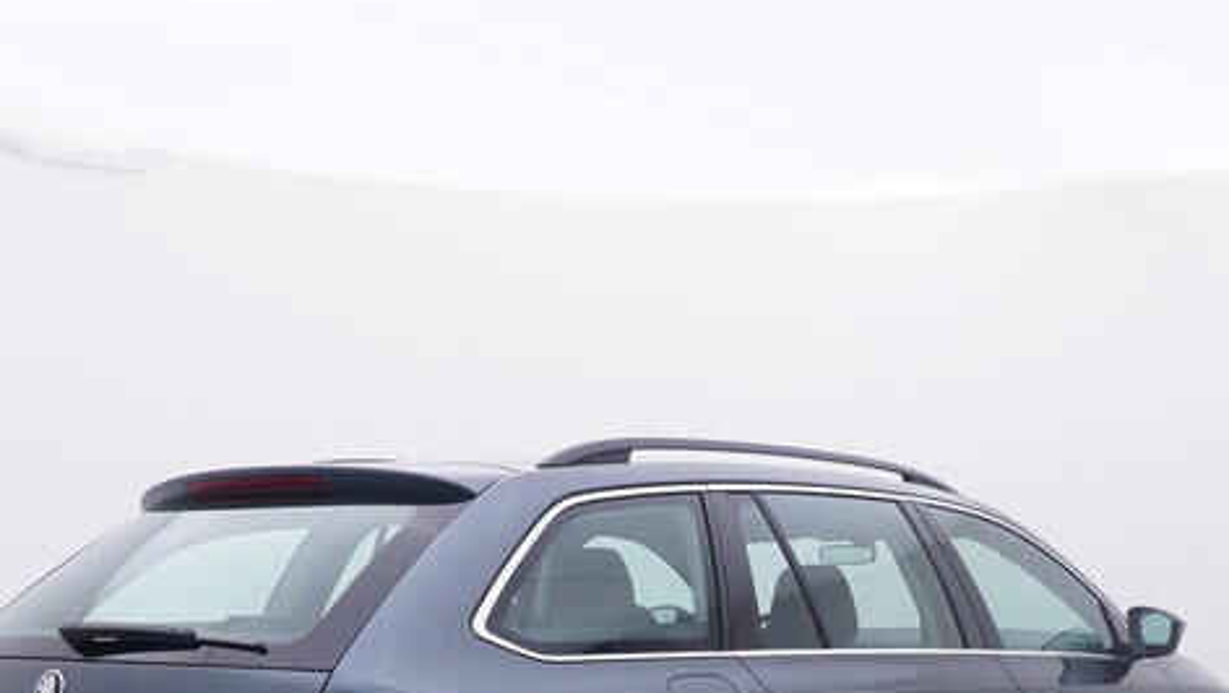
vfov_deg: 22.1
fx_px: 1667
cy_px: 769
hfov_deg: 40.4
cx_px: 667
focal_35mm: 51
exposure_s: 1/80
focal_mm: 15
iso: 200
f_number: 5
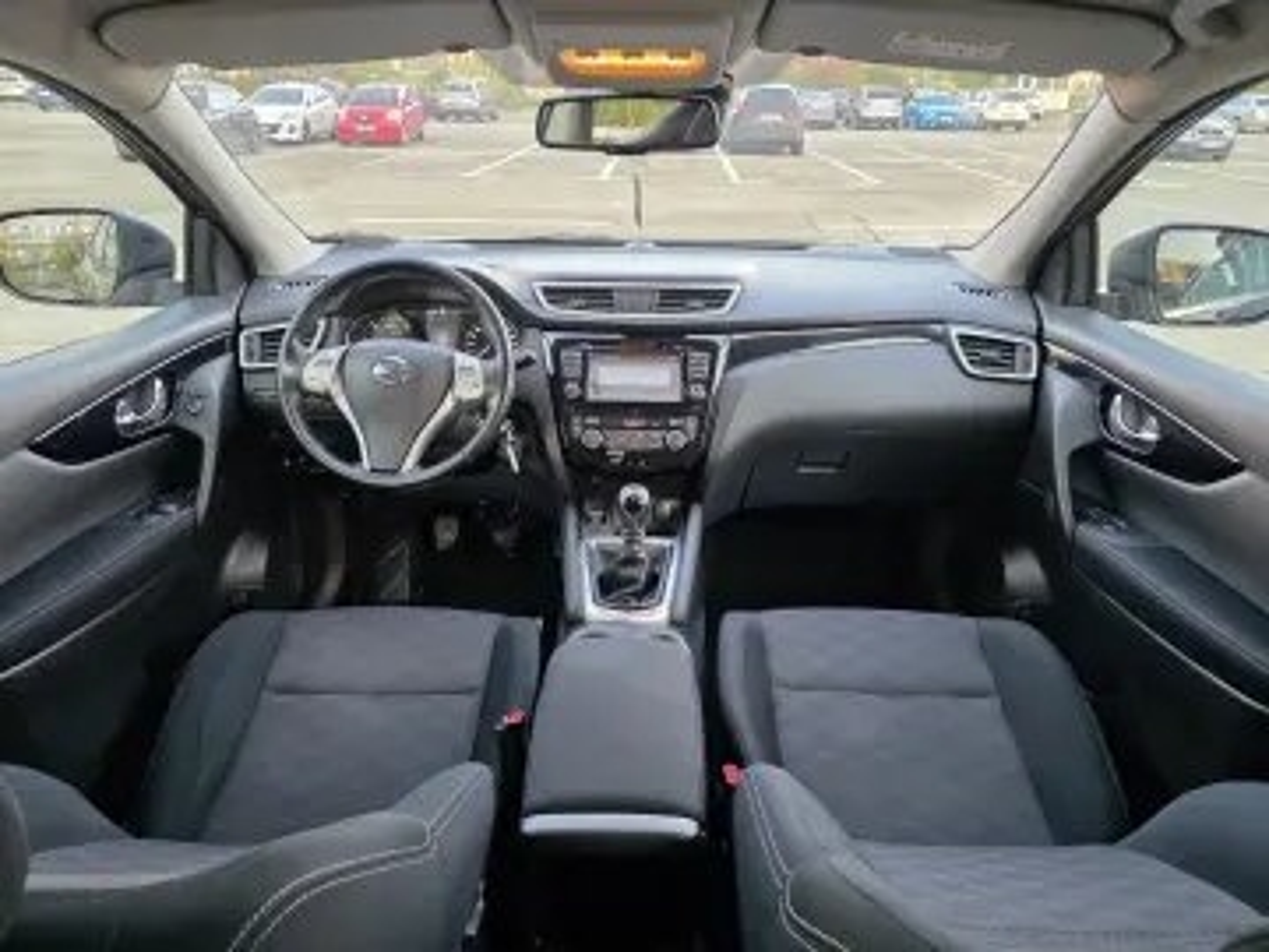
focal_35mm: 23
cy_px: 476
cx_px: 634
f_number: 1.7
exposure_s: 1/180
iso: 250
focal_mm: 6.3
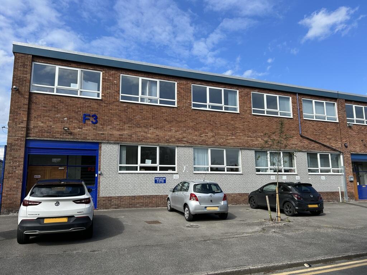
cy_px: 138
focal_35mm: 26
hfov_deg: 67.3
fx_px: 276
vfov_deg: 53.1
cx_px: 184
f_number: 1.5
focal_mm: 5.7
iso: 50
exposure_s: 1/3165
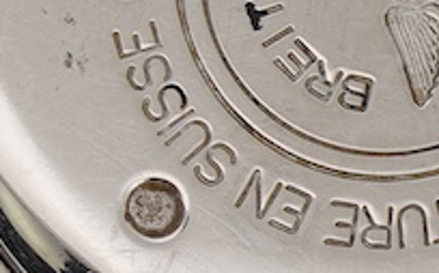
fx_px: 4231
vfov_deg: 3.7
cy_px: 39
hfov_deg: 5.6
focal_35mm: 354
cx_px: -852
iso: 160
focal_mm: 30
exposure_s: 1/160
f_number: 22
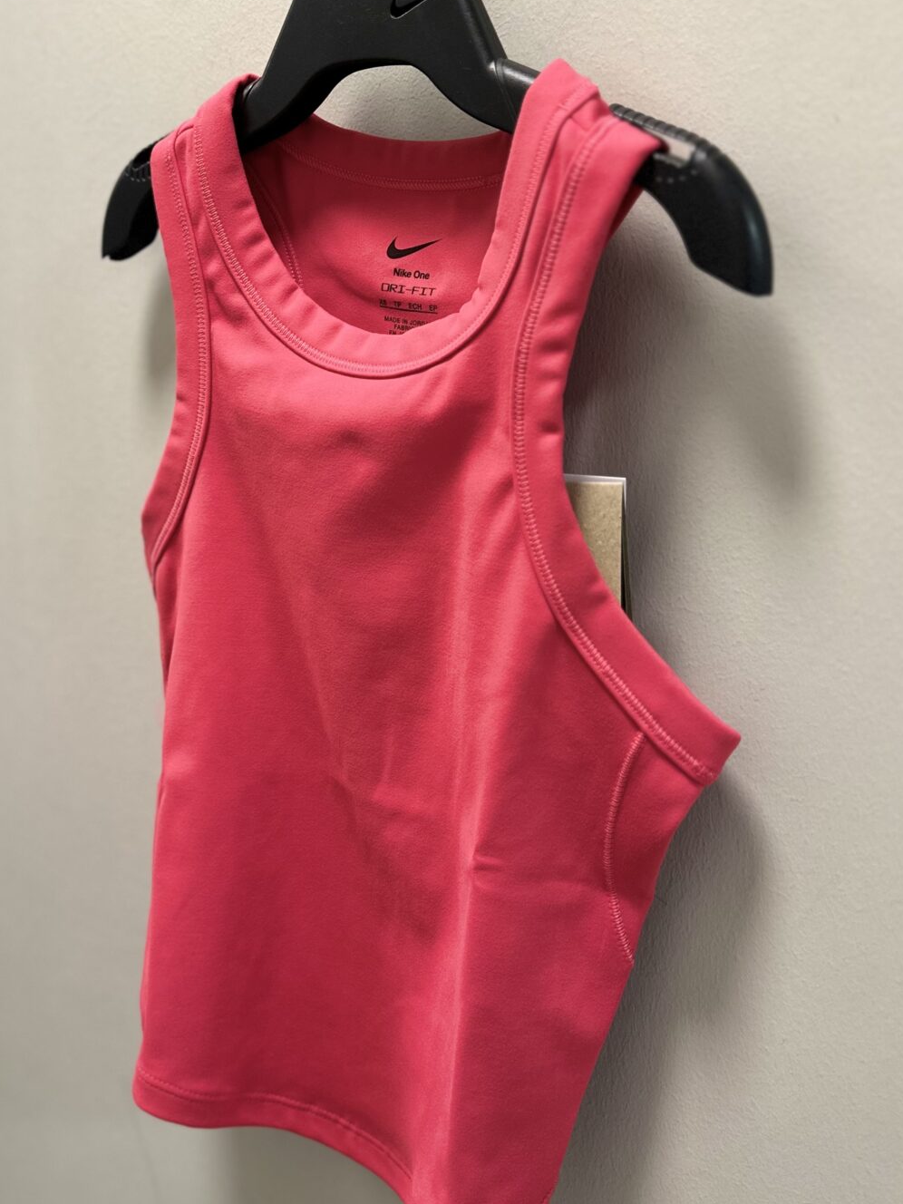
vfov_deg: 50.0
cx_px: 406
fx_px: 1287
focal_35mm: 37
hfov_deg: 38.6
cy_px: 523
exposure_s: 1/50
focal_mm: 6.86
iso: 160
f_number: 1.78
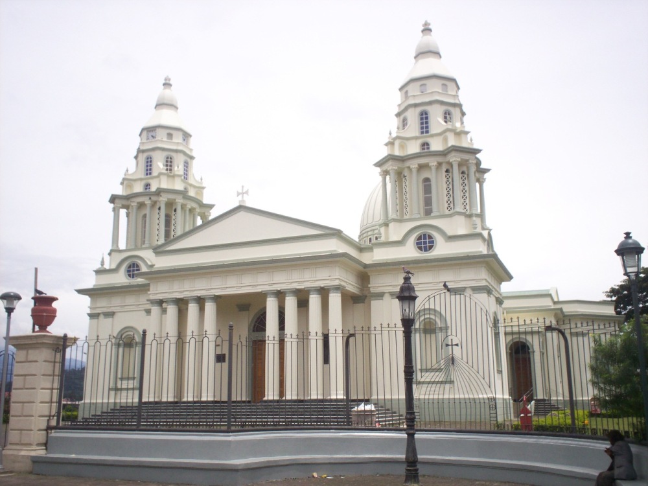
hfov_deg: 51.4
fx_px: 674
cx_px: 324
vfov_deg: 39.7
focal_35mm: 36
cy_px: 243
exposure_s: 1/792
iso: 100
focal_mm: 6
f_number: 4.5
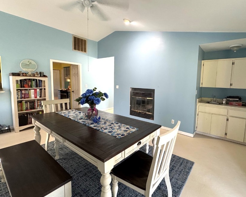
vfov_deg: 77.0
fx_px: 124
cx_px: 146
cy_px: 95
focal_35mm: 17
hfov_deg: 88.6
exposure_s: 1/60
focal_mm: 2.22
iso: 400
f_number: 2.2
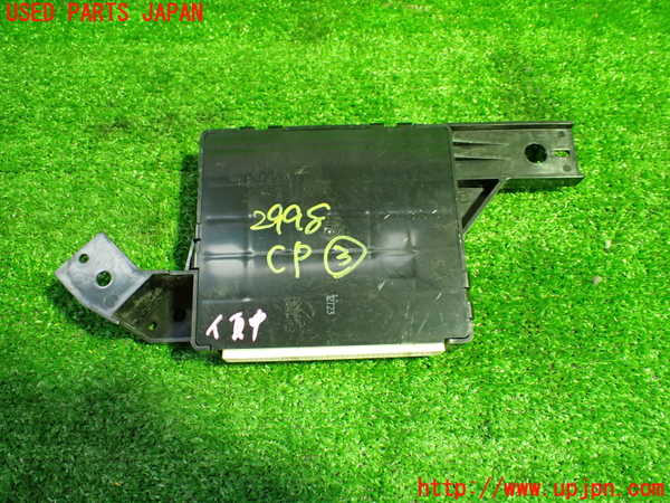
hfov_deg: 60.0
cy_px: 252
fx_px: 581
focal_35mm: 30
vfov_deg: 46.8
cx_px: 335
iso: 800
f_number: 2.3
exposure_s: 1/50
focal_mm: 5.4
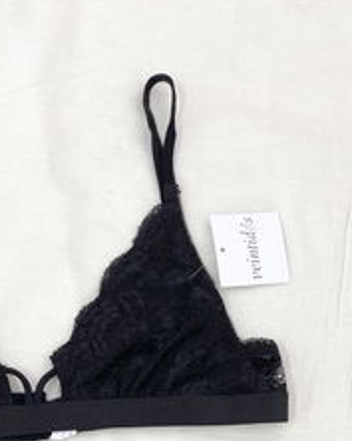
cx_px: 24
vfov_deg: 28.5
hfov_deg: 24.1
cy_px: 472
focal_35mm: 61
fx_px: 796
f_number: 1.8
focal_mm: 4.25
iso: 64
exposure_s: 1/100
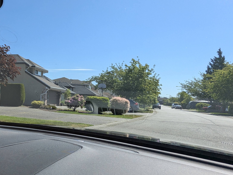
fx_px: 202
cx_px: 55
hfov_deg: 56.6
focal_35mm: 30
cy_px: 78
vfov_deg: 46.8
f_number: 2.2
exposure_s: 1/1309
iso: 52
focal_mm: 2.35
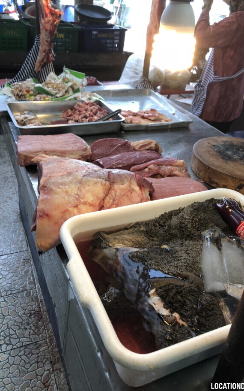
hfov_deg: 41.8
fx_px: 319
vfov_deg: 62.9
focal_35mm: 30
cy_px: 197
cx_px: 130
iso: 25
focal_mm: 3.99
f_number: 1.8
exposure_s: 1/50
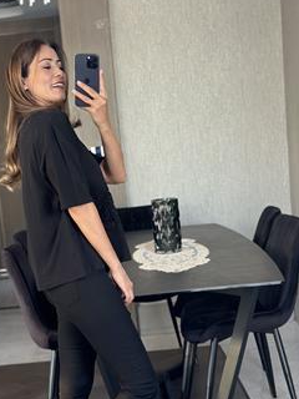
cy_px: 279
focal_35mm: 76
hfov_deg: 19.3
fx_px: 875
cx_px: 78
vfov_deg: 25.5
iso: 250
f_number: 1.78
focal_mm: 6.86
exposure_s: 1/60
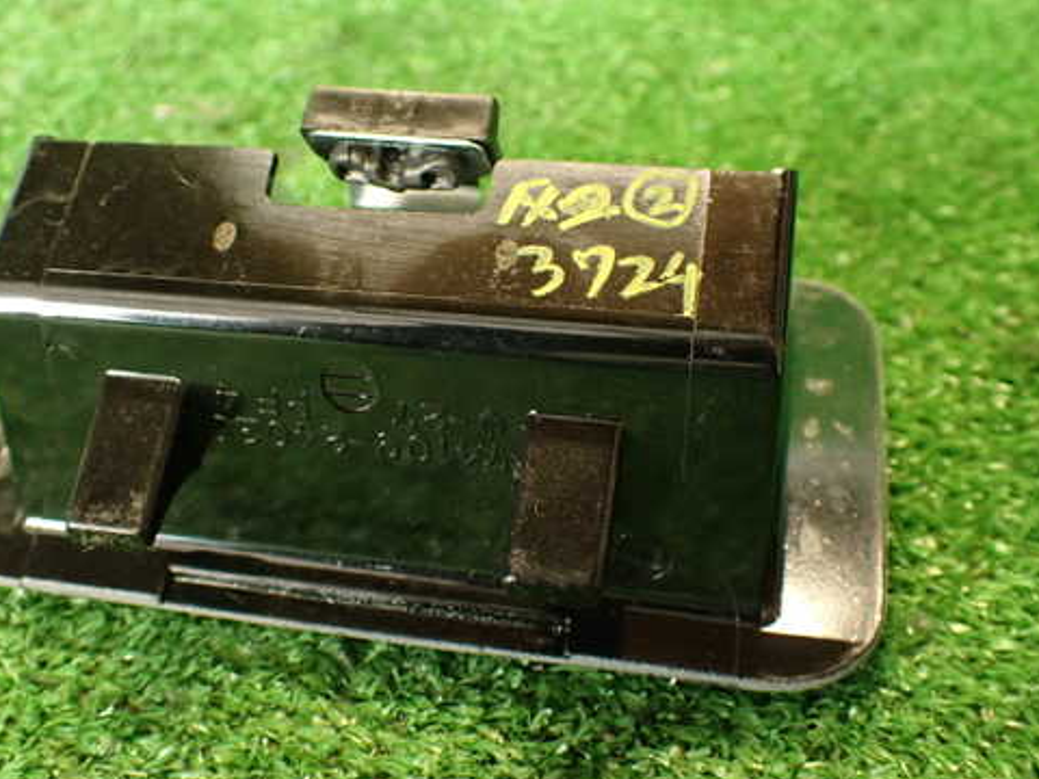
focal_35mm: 40
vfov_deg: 36.0
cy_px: 381
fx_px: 1201
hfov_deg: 46.6
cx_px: 433
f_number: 2.4
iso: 500
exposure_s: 1/30
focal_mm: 5.79
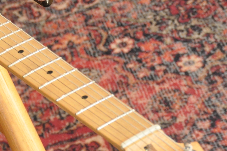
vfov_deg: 6.4
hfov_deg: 9.5
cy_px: 71
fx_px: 1354
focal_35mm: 215
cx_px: 5
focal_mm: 48
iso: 2000
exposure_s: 1/200
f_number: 7.1
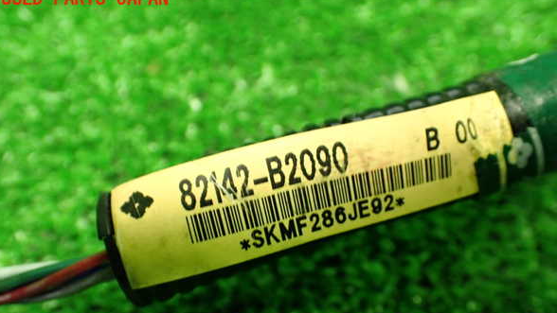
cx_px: 280
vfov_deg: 29.6
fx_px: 591
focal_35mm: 40
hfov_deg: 50.5
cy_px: 200
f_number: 2.5
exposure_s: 1/40
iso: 800
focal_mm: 6.37
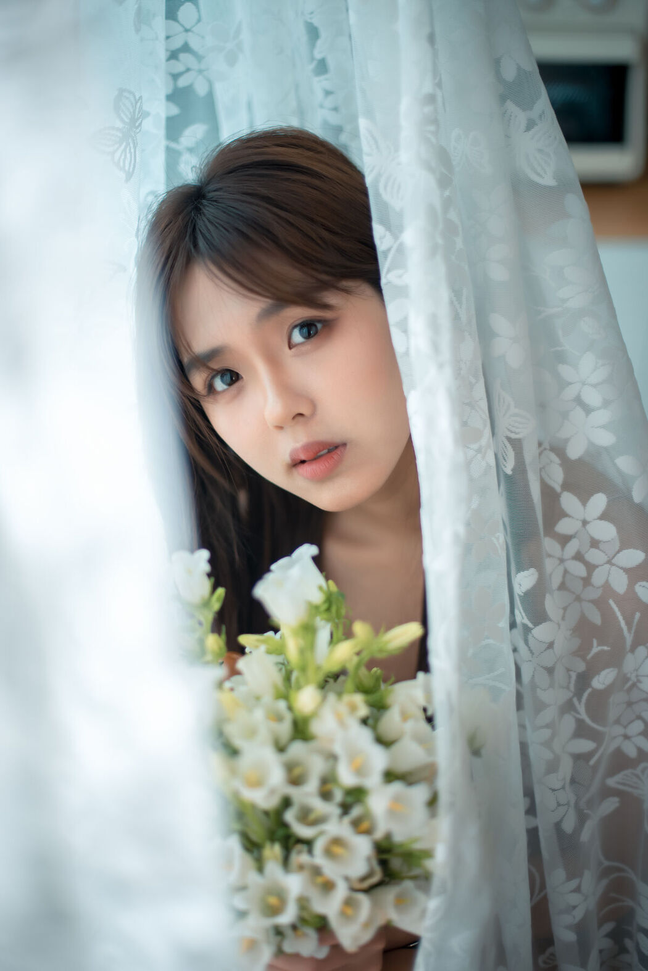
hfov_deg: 27.0
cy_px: 486
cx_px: 324
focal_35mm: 50
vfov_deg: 39.6
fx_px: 1349
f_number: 1.4
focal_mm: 50
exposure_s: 1/1000
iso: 250
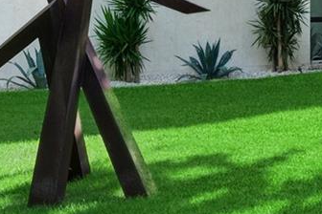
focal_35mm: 76
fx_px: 680
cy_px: 7
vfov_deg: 17.6
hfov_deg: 23.7
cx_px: 411
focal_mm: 16
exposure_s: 1/40
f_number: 11
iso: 100
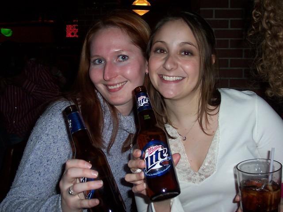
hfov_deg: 41.2
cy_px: 106
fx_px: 376
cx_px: 142
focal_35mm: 46
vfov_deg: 31.5
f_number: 3
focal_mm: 7
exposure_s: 1/60
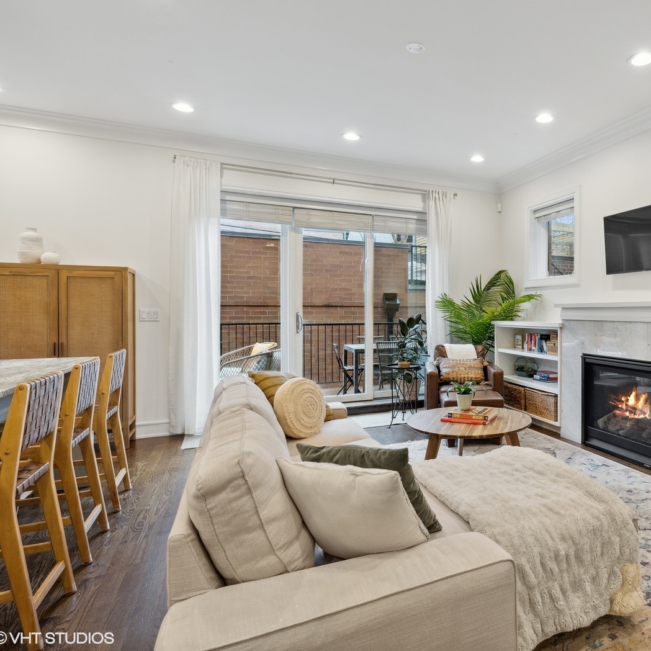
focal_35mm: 21
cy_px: 317
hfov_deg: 67.6
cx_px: 488
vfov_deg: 72.1
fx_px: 447
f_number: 8
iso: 320
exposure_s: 1/6
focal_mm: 16
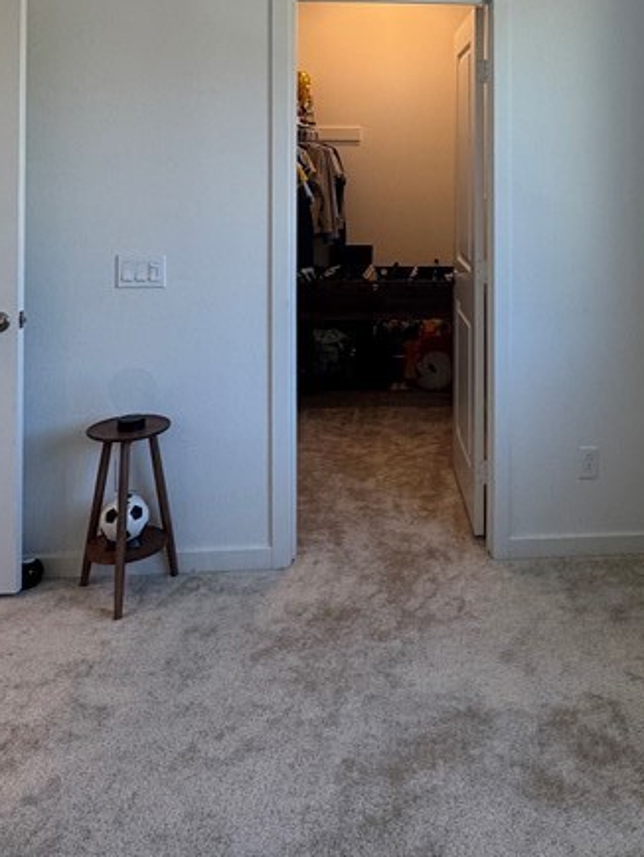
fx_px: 818
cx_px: 514
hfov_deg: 41.2
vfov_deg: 51.4
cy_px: 154
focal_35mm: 33
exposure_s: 1/120
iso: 125
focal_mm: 2.22
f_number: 2.2
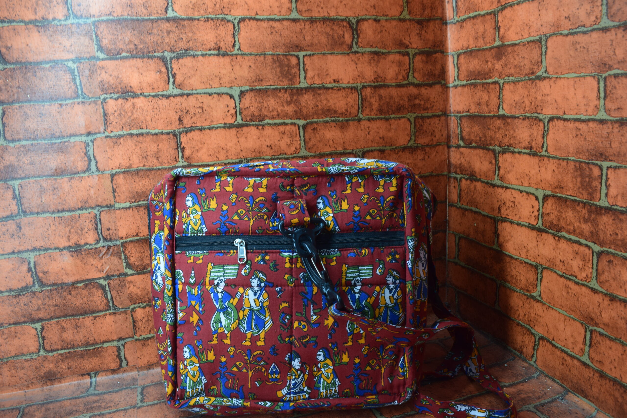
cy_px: 209
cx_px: 314
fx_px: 470
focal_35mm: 27
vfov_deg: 47.9
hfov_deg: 67.4
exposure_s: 1/25
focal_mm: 18
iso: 400
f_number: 7.1
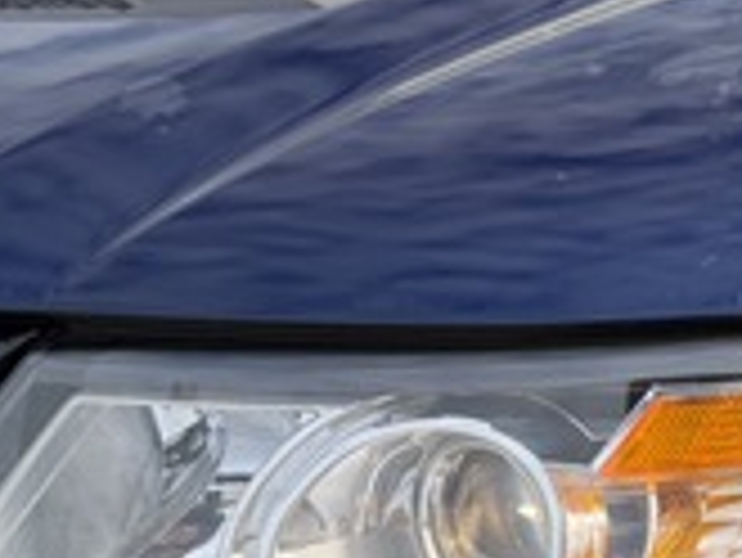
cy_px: 430
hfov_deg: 29.0
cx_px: 531
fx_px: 1416
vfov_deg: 22.0
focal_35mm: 66
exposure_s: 1/1058
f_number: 1.6
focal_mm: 5.96
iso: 50
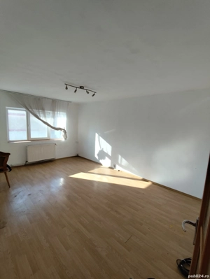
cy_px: 140
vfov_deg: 94.4
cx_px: 105
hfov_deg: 78.2
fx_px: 129
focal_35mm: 16
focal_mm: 1.65
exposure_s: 1/288
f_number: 2.2
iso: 50
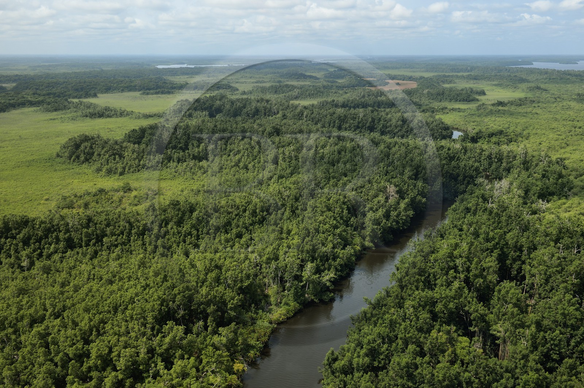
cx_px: 292
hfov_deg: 55.8
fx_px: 551
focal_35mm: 34
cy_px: 194
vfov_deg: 38.8
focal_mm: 34
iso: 200
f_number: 9
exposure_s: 1/160
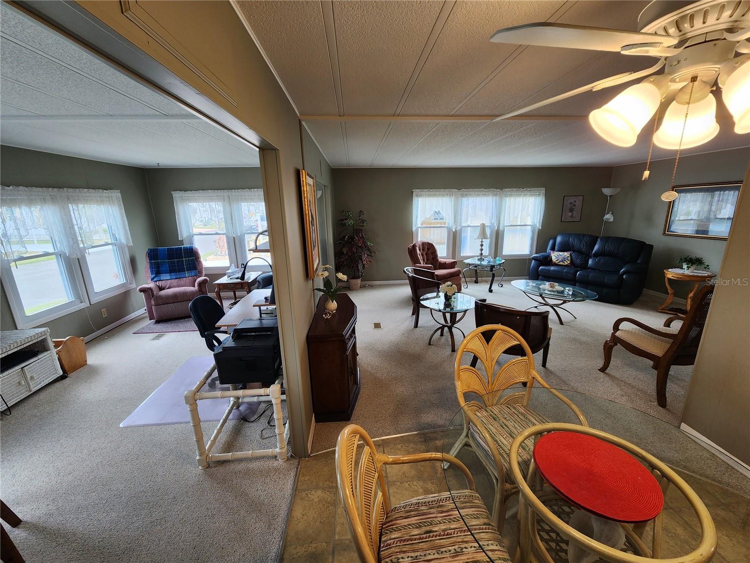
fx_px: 282
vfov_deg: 89.9
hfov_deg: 106.2
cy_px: 282
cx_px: 375
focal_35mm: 13
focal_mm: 2.2
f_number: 2.2
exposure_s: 1/60
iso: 125
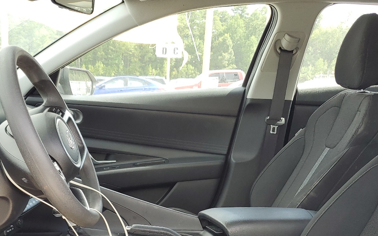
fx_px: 484
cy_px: 227
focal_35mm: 47
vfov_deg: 26.2
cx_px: 156
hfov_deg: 42.5
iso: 50
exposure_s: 1/233
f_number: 1.5
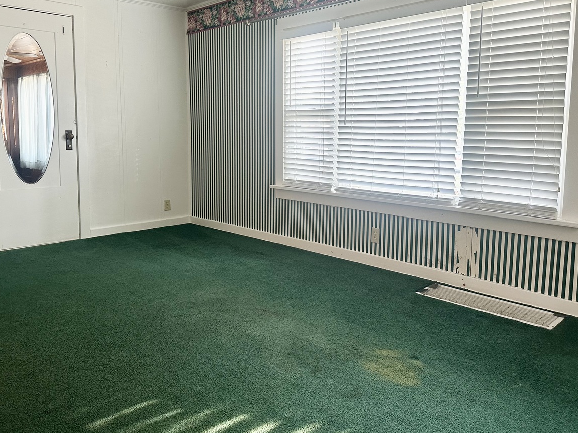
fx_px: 501
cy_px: 183
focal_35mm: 30
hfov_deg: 59.9
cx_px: 273
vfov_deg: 46.6
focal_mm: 6.86
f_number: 1.78
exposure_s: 1/120
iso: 125
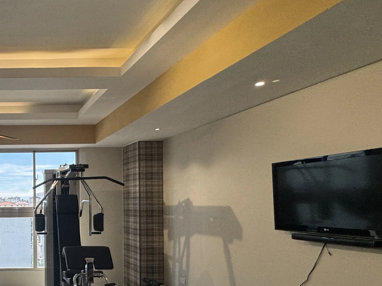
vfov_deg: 43.1
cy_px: 206
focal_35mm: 32
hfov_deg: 45.8
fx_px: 353
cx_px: -16
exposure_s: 1/120
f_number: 2.2
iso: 160
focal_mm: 2.22
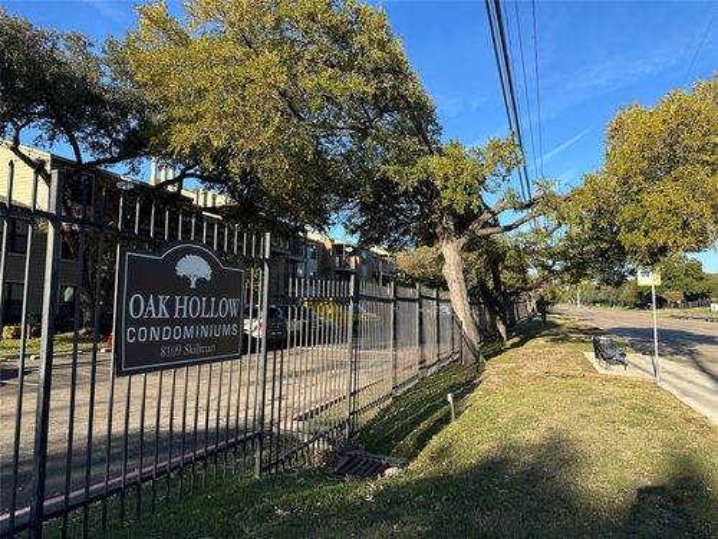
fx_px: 498
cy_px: 270
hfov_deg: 71.6
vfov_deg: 56.8
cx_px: 359
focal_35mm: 24
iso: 80
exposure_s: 1/1751
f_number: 1.78
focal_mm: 6.86
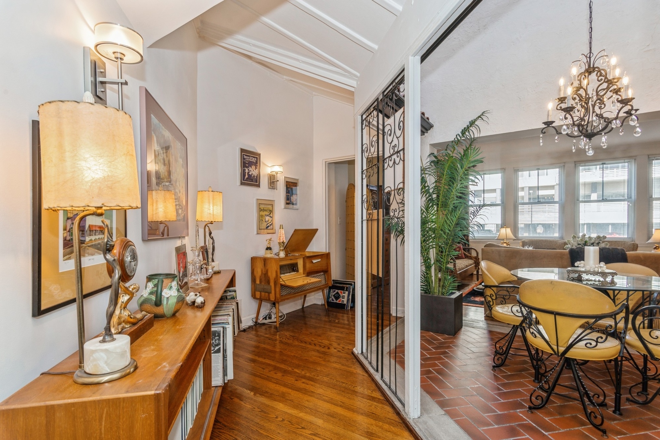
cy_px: 220
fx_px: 312
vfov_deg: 70.5
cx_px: 330
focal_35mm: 17
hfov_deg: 93.3
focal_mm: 17
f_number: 8
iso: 200
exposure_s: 1/13
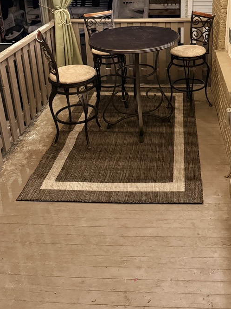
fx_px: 347
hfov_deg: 36.4
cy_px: 59
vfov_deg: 45.3
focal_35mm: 39
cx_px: 155
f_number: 1.78
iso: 1600
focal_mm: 6.76
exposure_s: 1/24
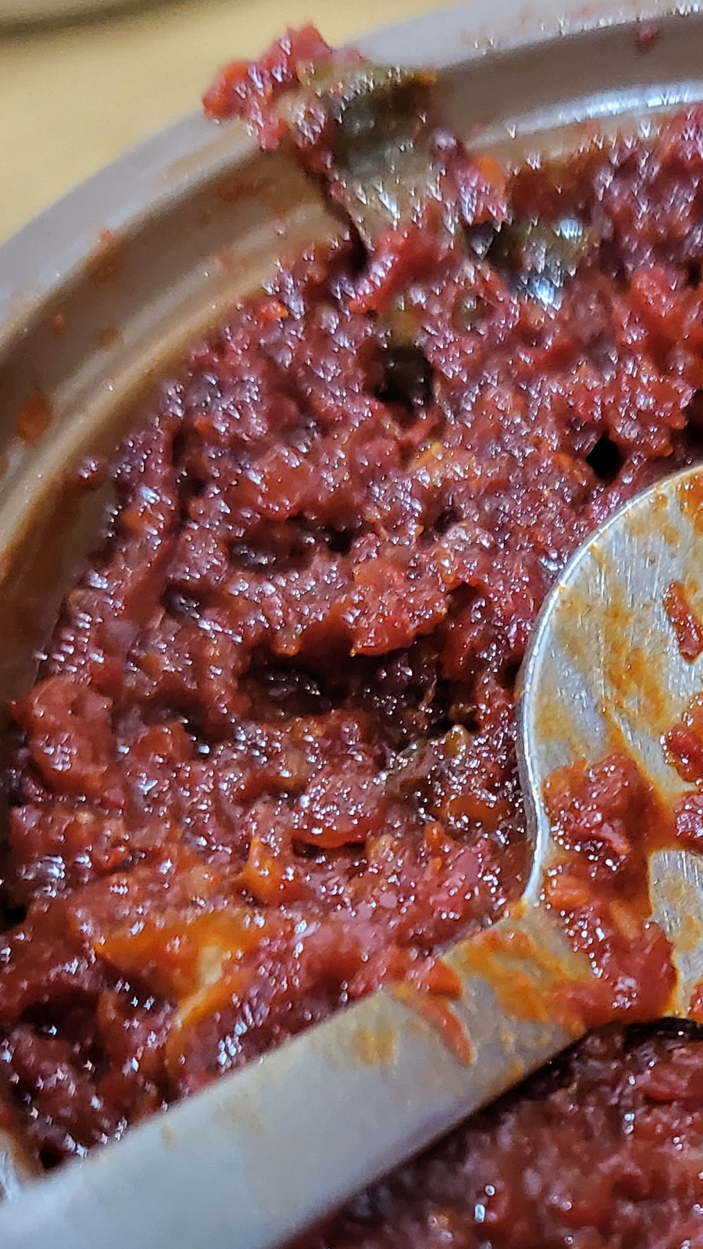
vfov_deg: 32.6
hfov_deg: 18.4
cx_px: 777
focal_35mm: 63
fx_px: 2087
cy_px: 959
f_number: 1.8
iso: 400
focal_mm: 4.25
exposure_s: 1/40
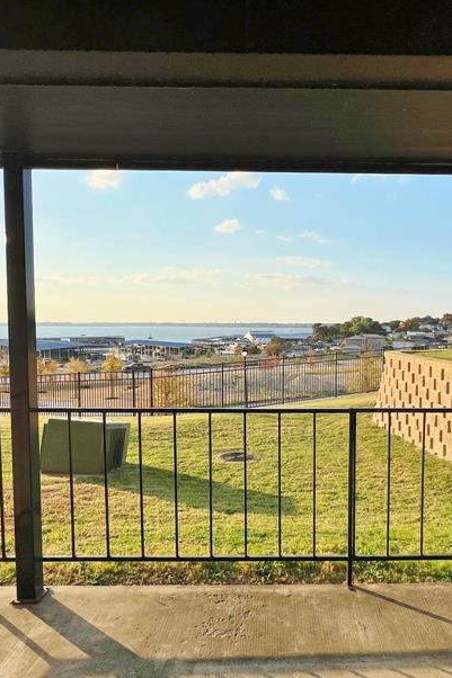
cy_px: 354
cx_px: 294
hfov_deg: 54.2
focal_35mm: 23
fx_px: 433
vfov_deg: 76.1
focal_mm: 1.57
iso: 32
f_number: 1.8
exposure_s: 1/2481
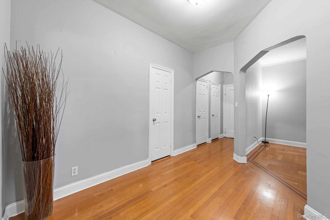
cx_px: 165
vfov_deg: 81.2
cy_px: 110
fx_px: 128
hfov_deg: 104.3
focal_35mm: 14
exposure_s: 3.2
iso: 200
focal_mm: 14
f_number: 10
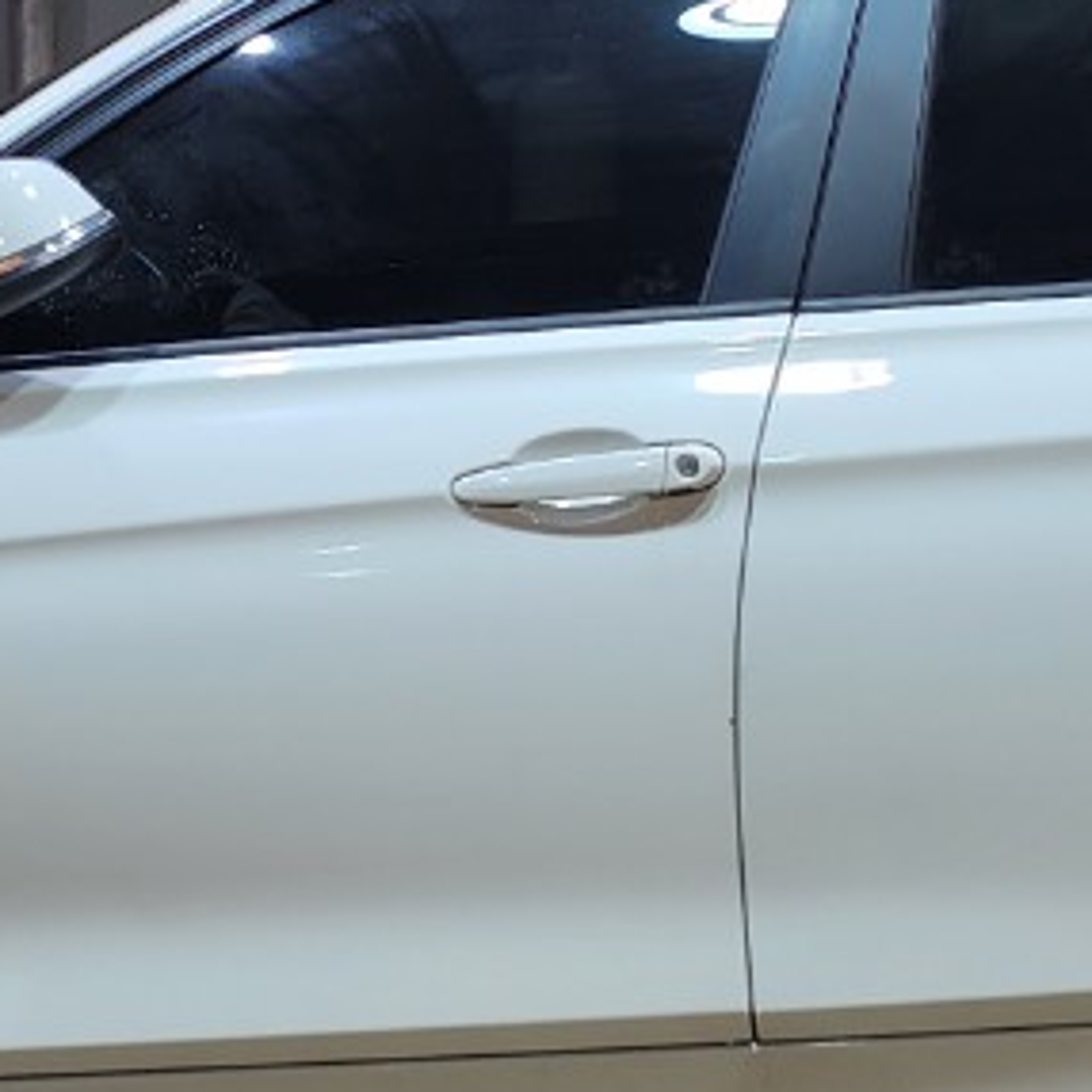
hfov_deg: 19.1
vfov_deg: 18.8
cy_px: 160
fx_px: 3248
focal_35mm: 91
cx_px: 634
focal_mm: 6.4
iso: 64
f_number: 1.8
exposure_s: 1/120
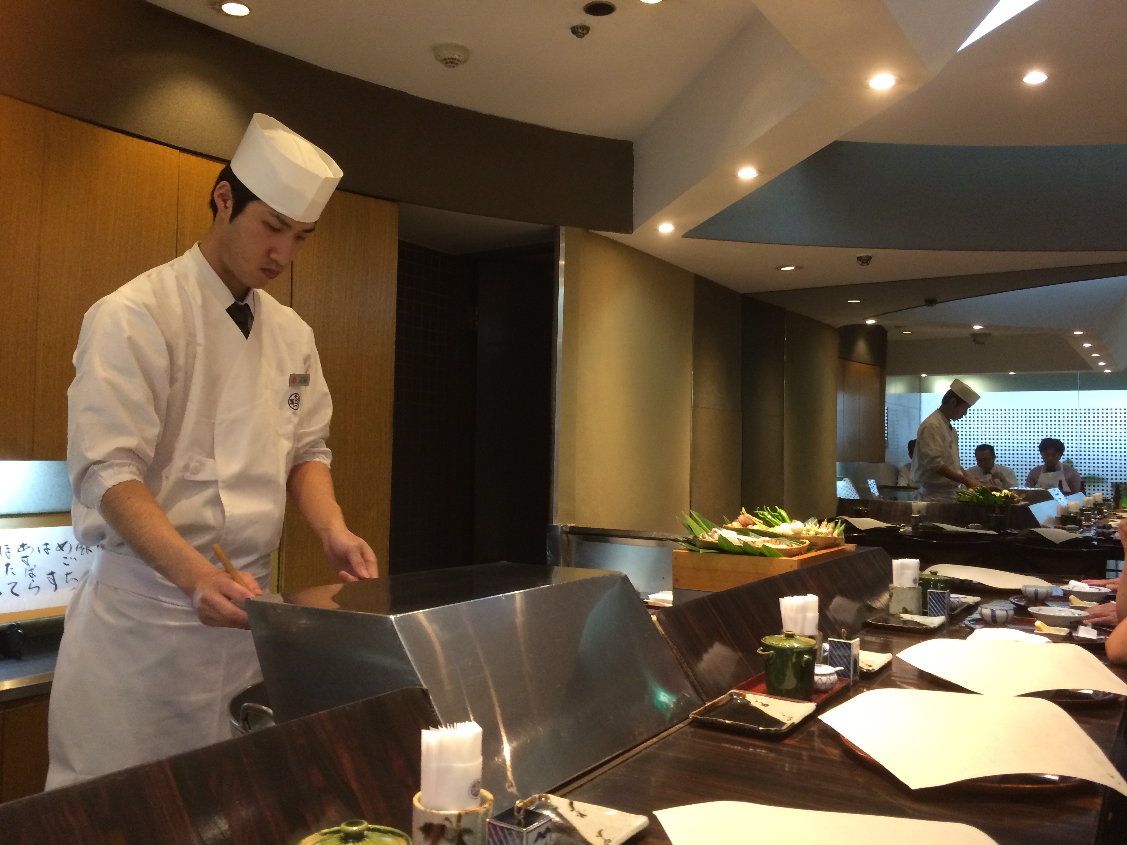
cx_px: 564
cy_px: 422
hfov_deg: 61.7
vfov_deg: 48.2
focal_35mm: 29
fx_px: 944
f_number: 2.2
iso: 160
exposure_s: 1/30
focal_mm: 4.15
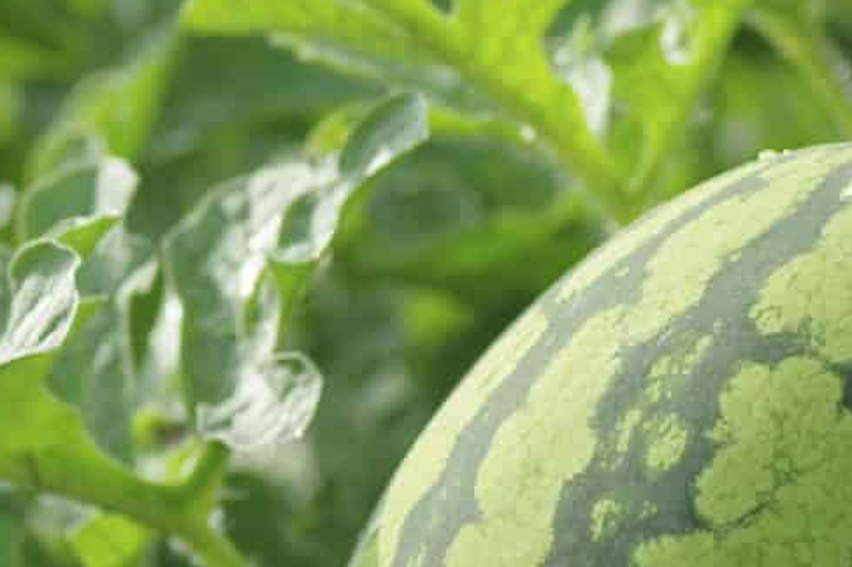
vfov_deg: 2.9
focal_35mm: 472
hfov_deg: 4.4
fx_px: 11166
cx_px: 318
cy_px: 301
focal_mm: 90
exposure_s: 1/320
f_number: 6.3
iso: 200
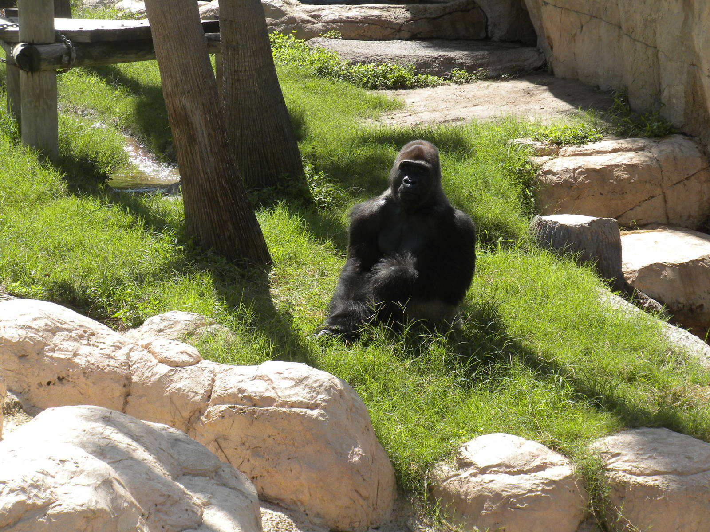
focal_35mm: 119
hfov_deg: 16.6
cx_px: 355
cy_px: 266
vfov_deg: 12.5
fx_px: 2441
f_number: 5.1
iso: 64
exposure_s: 1/240
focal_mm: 21
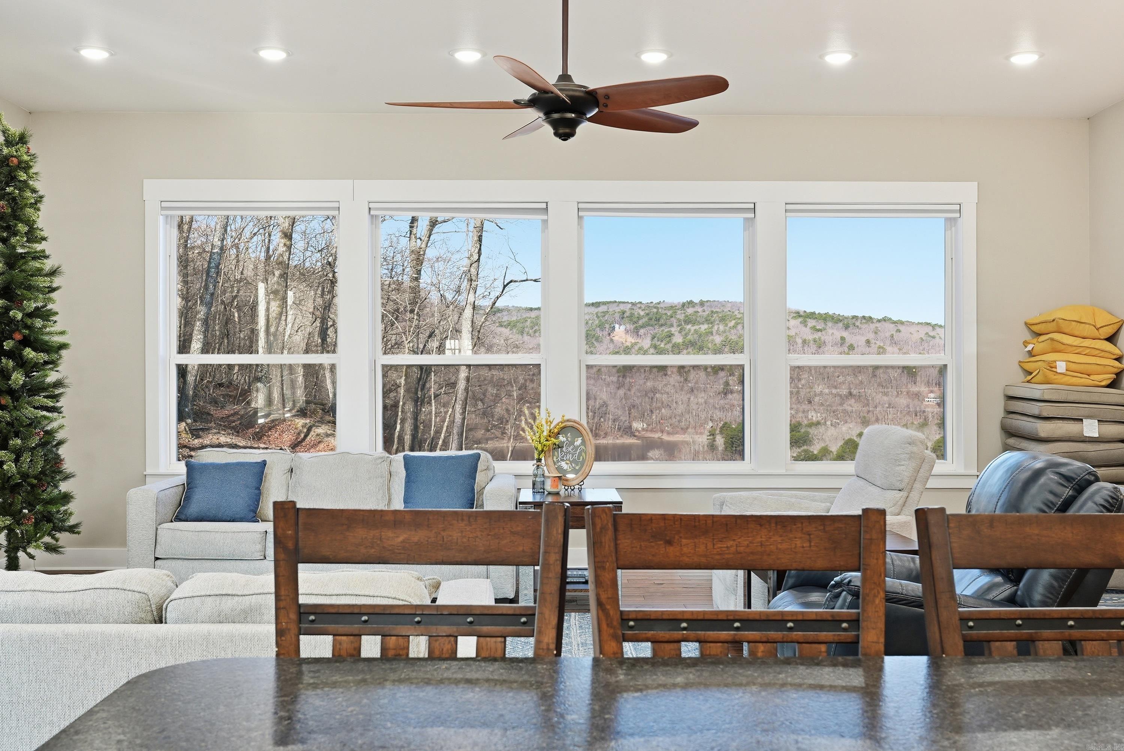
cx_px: 562
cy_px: 376
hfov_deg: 54.4
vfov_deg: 37.9
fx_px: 1093
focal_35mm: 35
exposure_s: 1/40
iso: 250
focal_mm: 35
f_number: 9
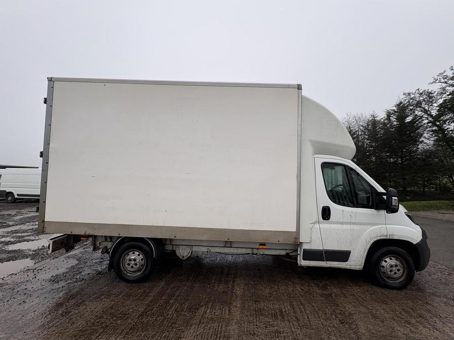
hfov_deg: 102.1
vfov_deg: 85.7
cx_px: 227
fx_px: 184
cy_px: 170
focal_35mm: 14
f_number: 2.2
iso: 40
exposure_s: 1/307
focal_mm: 2.22
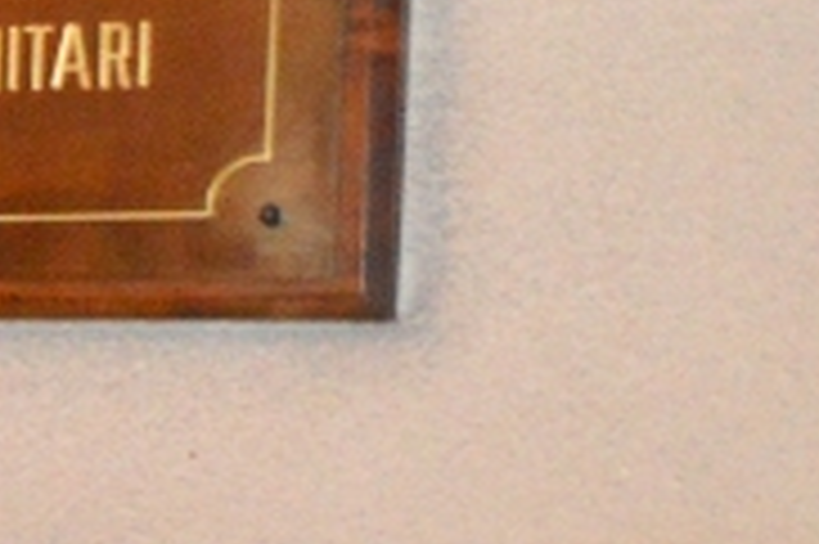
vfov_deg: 9.1
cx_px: -826
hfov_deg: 12.3
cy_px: 701
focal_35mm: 148
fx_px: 3364
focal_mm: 18
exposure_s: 1/60
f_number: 3.5
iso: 3200
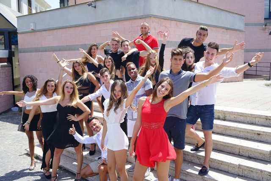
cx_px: 136
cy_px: 90
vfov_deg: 36.0
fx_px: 279
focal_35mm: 37
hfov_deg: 51.9
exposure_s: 1/500
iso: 200
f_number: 4
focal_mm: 37
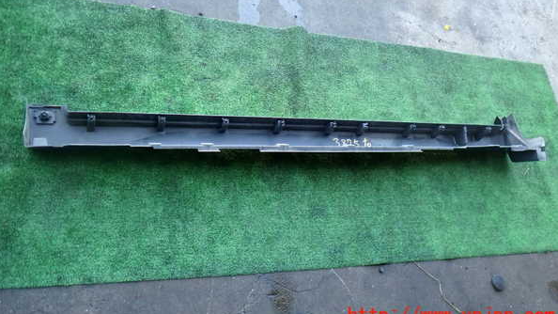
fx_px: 488
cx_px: 278
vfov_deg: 35.4
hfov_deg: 59.5
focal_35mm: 33
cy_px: 117
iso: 200
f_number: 2.3
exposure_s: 1/100
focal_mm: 5.4
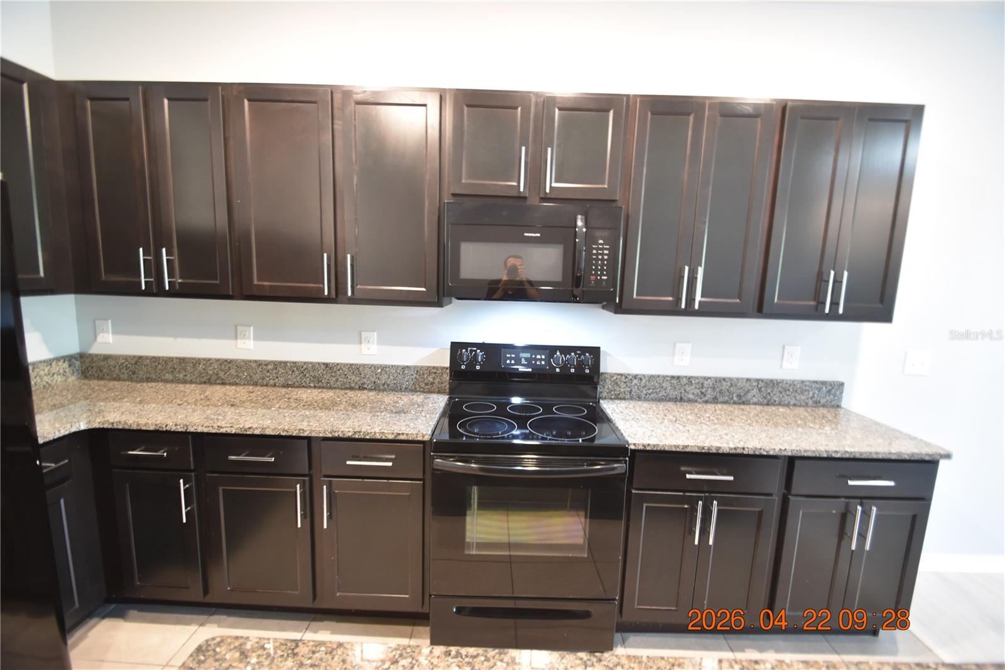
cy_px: 335
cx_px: 502
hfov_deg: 100.4
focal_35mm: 15
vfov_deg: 77.3
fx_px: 419
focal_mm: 10
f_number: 3.5
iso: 800
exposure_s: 1/6
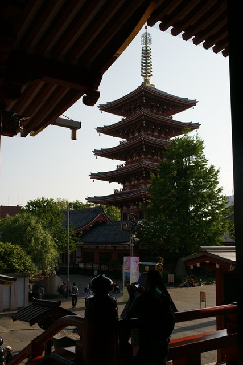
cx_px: 117
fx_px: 364
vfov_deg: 53.1
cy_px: 198
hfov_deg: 36.9
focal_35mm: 36
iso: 400
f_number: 11
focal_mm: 30
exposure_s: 1/500
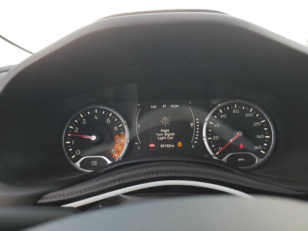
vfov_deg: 53.1
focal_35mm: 26
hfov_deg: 67.3
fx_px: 231
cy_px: 116
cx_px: 154
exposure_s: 1/179
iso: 50
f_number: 1.5
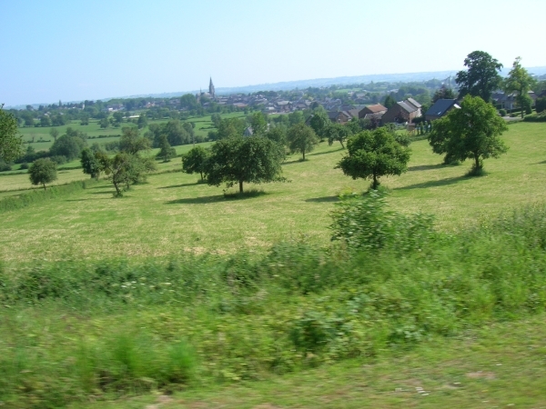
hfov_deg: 54.0
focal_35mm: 34
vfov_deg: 41.8
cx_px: 273
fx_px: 536
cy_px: 204
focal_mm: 5.7
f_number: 4.9
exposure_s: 1/255
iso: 50
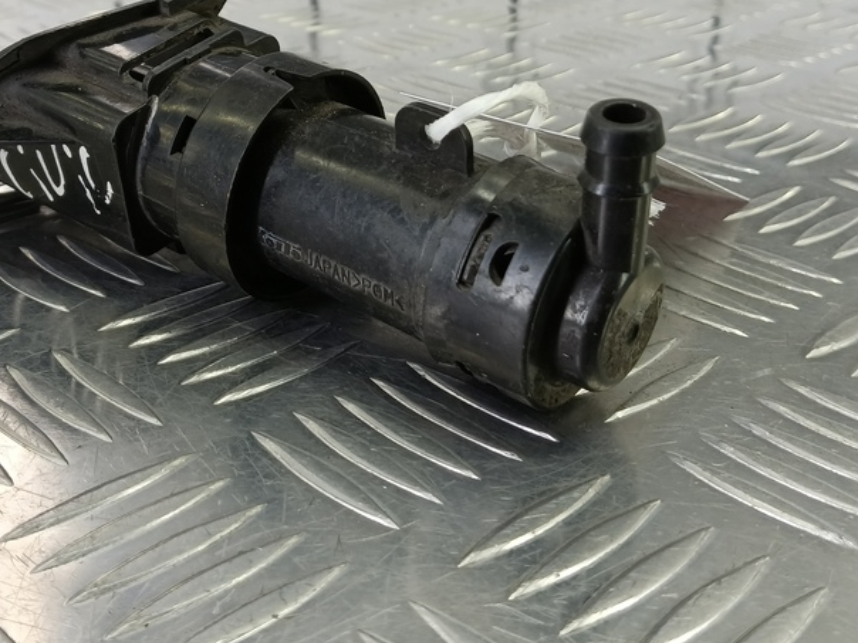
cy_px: 158
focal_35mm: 39
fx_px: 967
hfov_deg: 47.4
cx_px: 321
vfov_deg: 35.9
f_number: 1.6
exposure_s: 1/50
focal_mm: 4.11
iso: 152
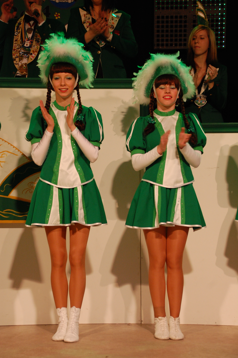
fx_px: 894
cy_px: 179
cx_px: 119
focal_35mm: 90
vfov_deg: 22.6
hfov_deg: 15.2
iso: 800
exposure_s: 1/80
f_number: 5.3
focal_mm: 60
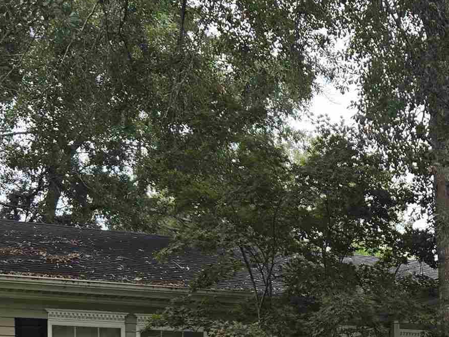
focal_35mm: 80
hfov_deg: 23.4
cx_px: 453
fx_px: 1038
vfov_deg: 17.5
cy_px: 418
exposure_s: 1/375
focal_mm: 5.4
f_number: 1.8
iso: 25
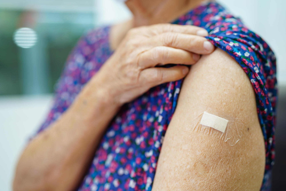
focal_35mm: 50
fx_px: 397
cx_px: 143
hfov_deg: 39.6
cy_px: 96
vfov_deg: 27.0
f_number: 2
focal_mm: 50
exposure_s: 1/60
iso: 100
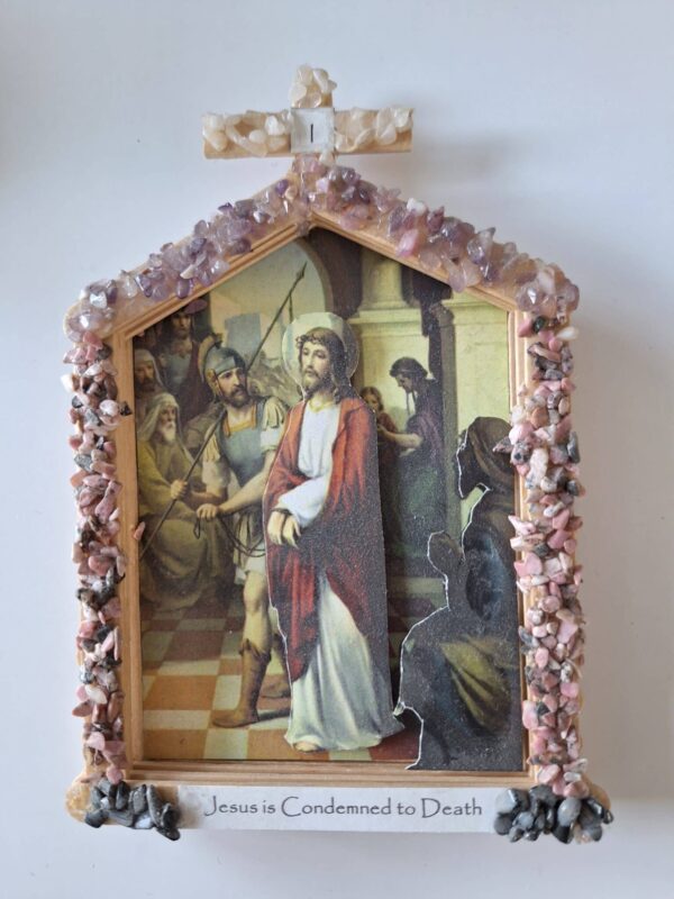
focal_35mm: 23
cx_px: 337
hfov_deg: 58.9
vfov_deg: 73.9
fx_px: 597
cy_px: 450
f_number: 1.8
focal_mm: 5.54
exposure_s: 1/40
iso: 160
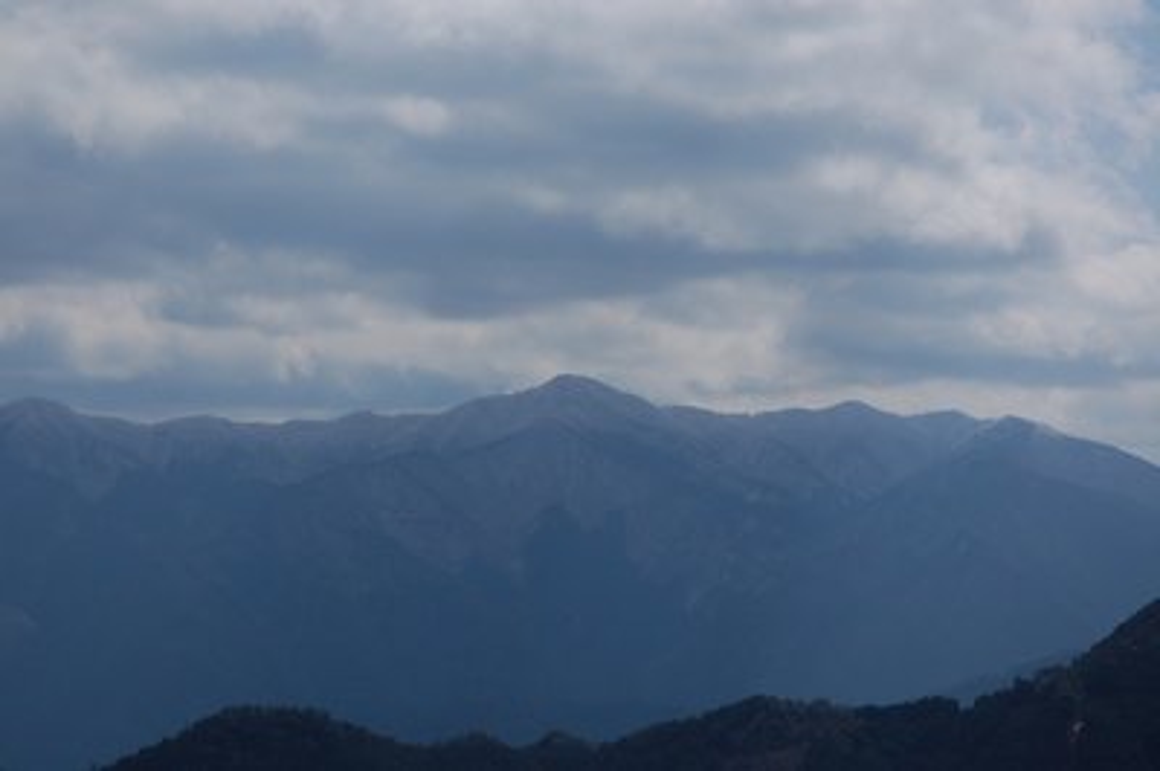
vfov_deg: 11.7
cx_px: 580
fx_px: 3767
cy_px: 386
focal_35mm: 117
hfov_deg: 17.5
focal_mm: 78
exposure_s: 1/1500
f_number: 9.5
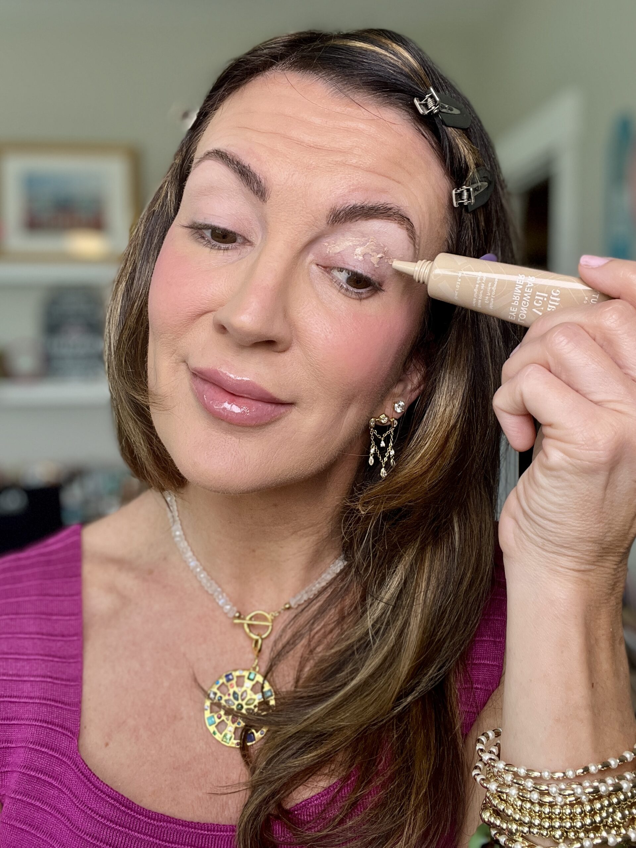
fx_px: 735
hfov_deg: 46.8
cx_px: 318
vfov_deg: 60.0
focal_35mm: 30
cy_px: 424
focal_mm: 2.71
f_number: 2.2
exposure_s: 1/121
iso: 50
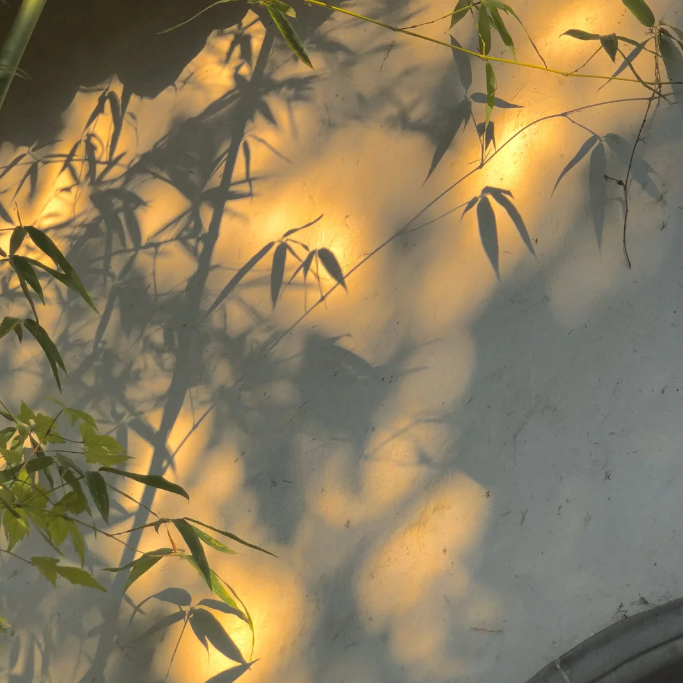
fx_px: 1384
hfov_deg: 27.7
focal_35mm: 62
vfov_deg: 27.6
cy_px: 240
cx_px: 345
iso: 16
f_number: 2.4
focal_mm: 6
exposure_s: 1/461
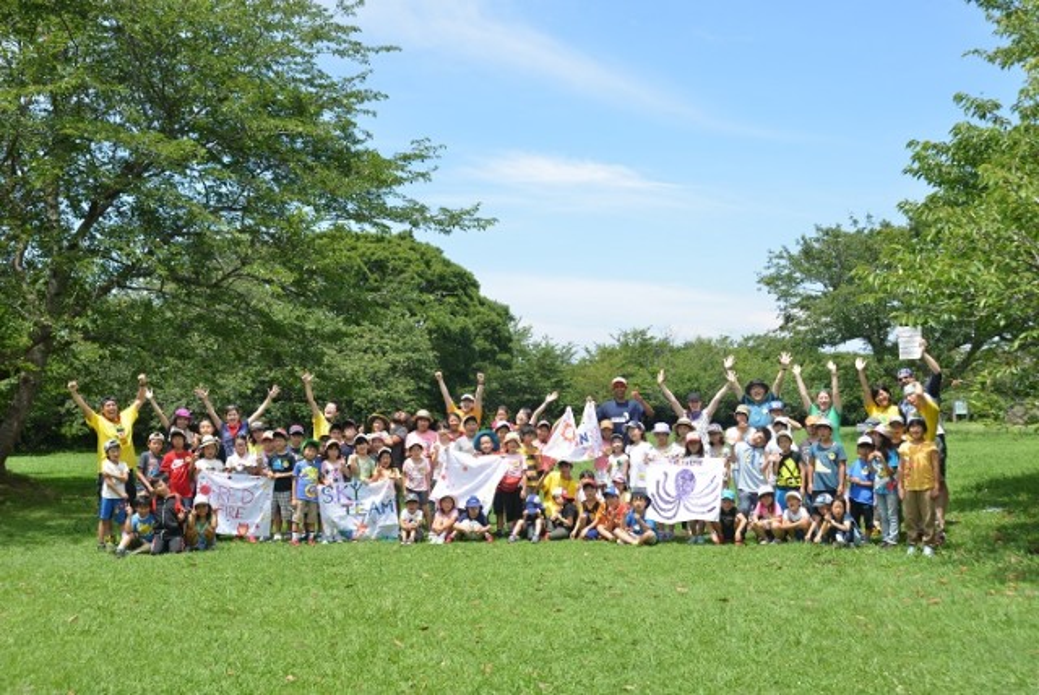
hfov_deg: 50.7
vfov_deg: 35.1
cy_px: 348
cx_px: 520
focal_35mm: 38
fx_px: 1098
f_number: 9
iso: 100
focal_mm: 38
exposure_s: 1/125
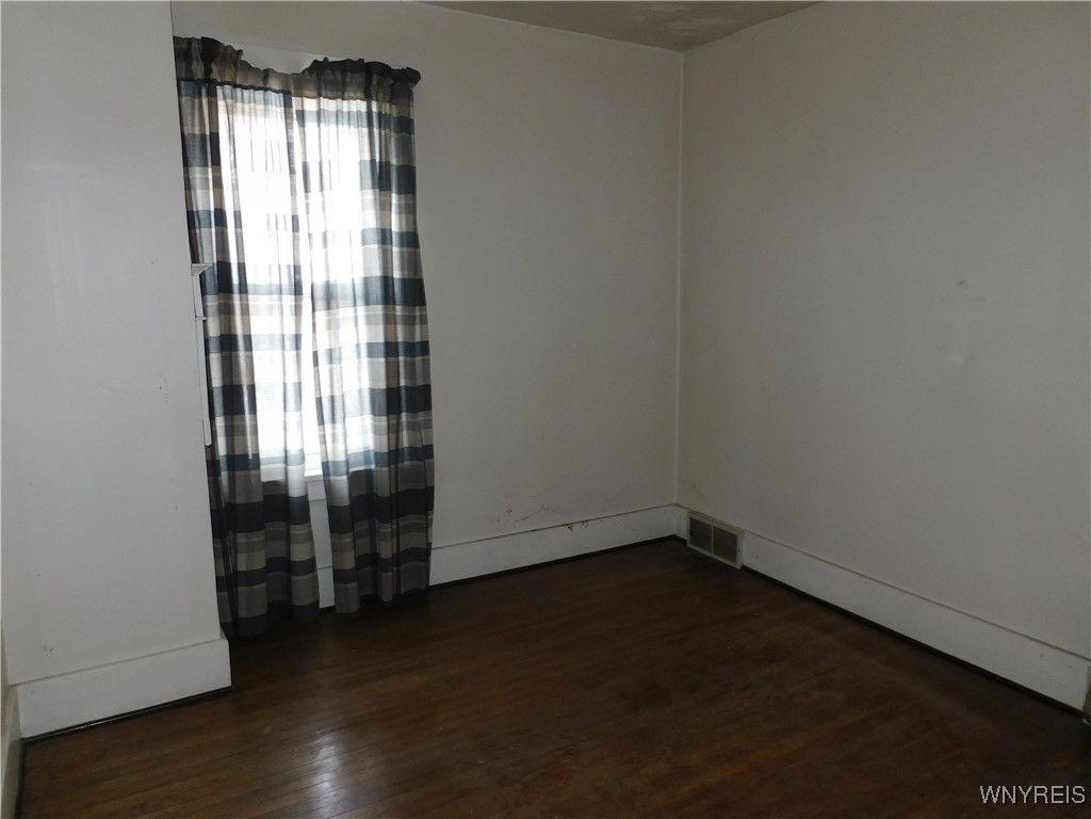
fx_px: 756
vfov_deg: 56.8
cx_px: 546
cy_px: 410
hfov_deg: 71.6
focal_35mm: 24
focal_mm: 4.3
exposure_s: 1/30
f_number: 3.3
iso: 200
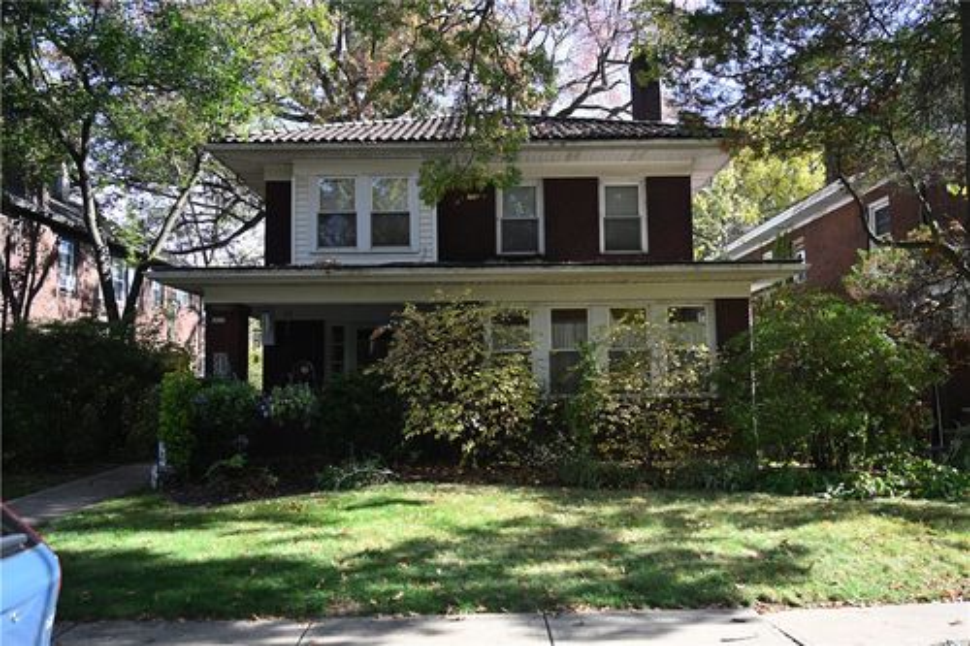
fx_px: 754
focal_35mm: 28
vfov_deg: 46.4
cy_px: 323
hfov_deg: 65.5
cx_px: 485
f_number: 4.5
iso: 200
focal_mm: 28
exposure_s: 1/250
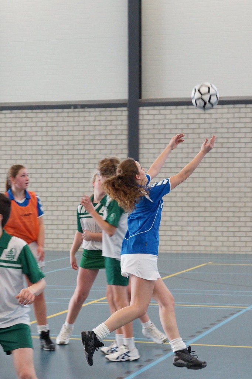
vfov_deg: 27.0
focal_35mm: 75
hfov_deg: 18.2
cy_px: 190
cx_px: 126
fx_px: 788
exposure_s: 1/200
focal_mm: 50
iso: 1250
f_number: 4
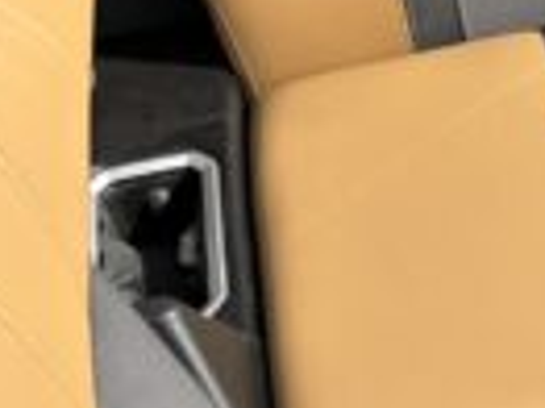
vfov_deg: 13.9
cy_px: 175
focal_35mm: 106
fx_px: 1667
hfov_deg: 16.0
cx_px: 951
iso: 50
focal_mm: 5.96
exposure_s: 1/2024
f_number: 1.6
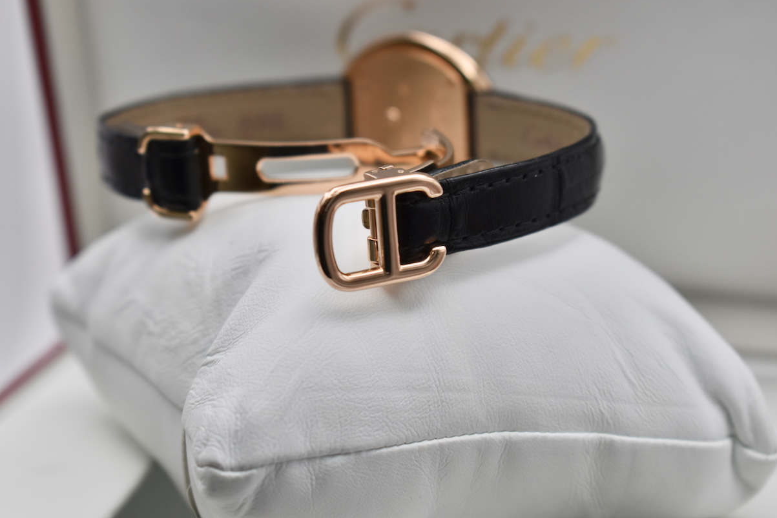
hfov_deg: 24.5
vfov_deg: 16.5
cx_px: 382
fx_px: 1792
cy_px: 247
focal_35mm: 83
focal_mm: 52
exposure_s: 1/125
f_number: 6.3
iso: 400
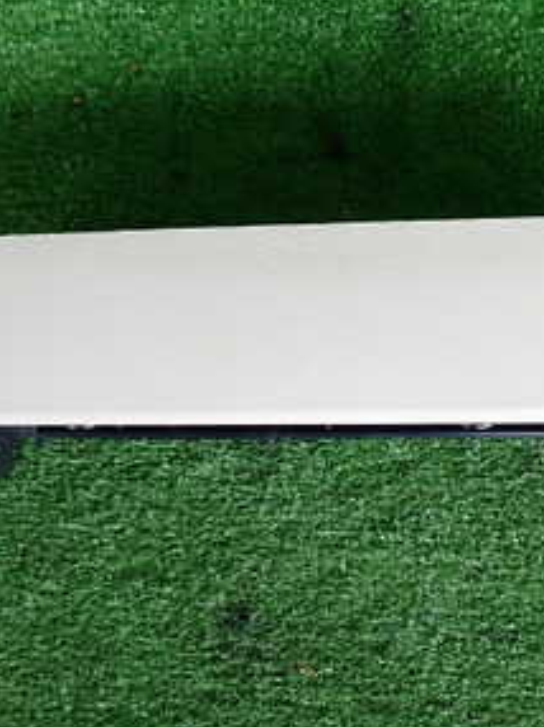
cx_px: 267
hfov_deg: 23.3
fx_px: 1322
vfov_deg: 30.7
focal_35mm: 63
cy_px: 318
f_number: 2.3
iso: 200
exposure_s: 1/125
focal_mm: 5.4
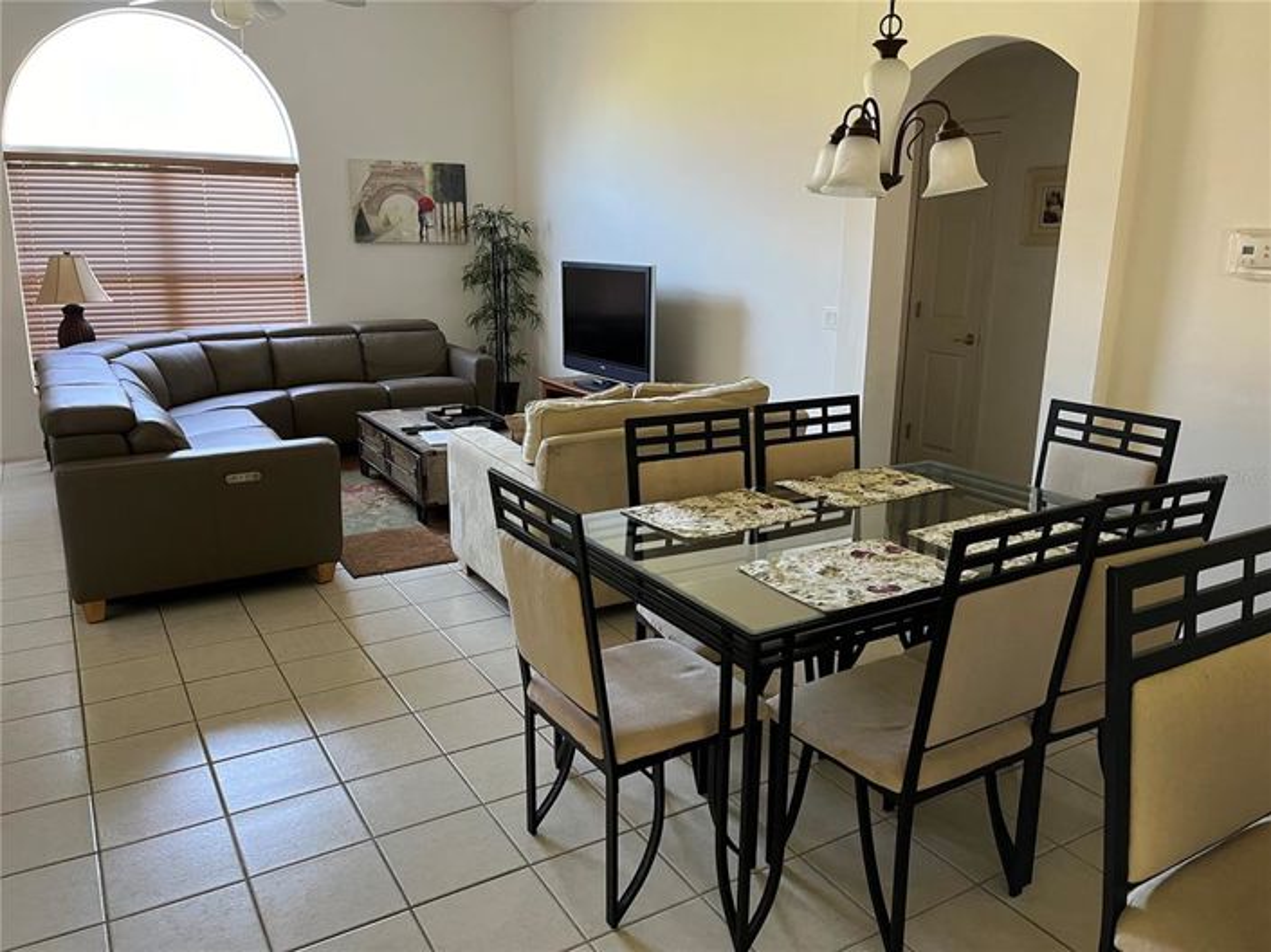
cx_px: 636
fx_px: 954
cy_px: 476
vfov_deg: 53.0
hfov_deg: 67.3
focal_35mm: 26
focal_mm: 5.1
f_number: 1.6
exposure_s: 1/60
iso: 400
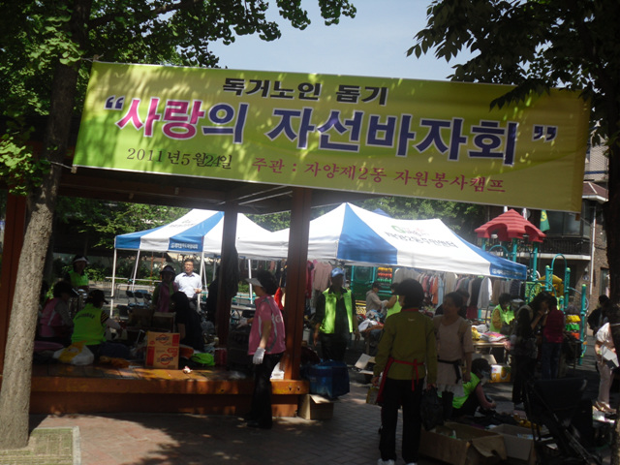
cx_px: 310
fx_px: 627
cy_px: 232
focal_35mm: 35
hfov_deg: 52.6
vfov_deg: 40.7
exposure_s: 1/139
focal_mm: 6.3
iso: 80
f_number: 7.6
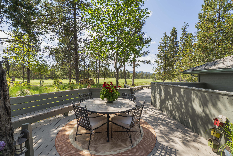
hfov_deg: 96.7
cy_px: 78
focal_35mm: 16
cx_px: 116
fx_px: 104
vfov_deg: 73.7
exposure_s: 1/8
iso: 100
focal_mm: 16
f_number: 7.1
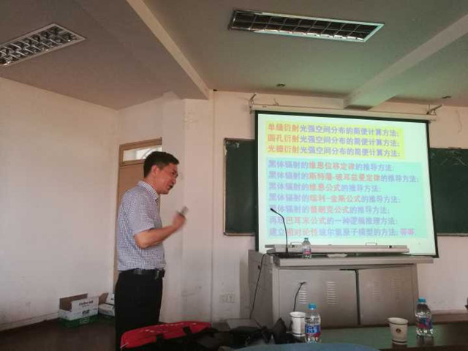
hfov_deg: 65.3
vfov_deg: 51.4
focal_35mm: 27
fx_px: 365
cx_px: 234
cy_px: 176
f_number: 2.2
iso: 400
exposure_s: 1/25
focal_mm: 4.5
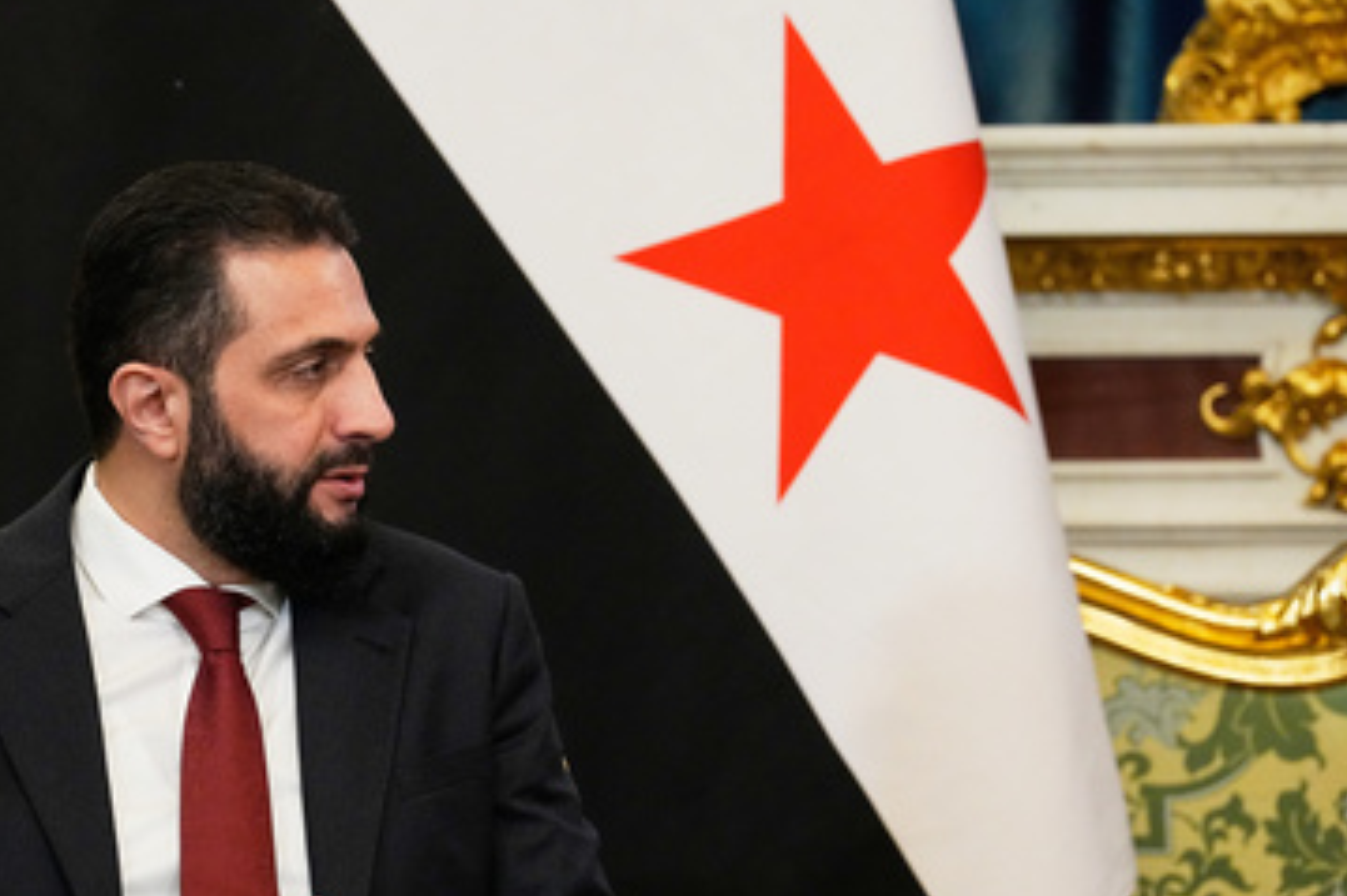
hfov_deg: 7.2
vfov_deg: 4.8
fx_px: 10658
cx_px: 401
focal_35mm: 285
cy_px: 620
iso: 6400
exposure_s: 1/250
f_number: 5
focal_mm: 200
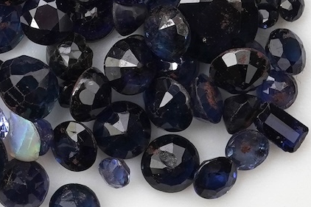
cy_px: -60
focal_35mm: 210
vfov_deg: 6.5
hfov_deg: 9.6
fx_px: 1813
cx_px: -80
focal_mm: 30
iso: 500
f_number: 16
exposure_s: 1/125
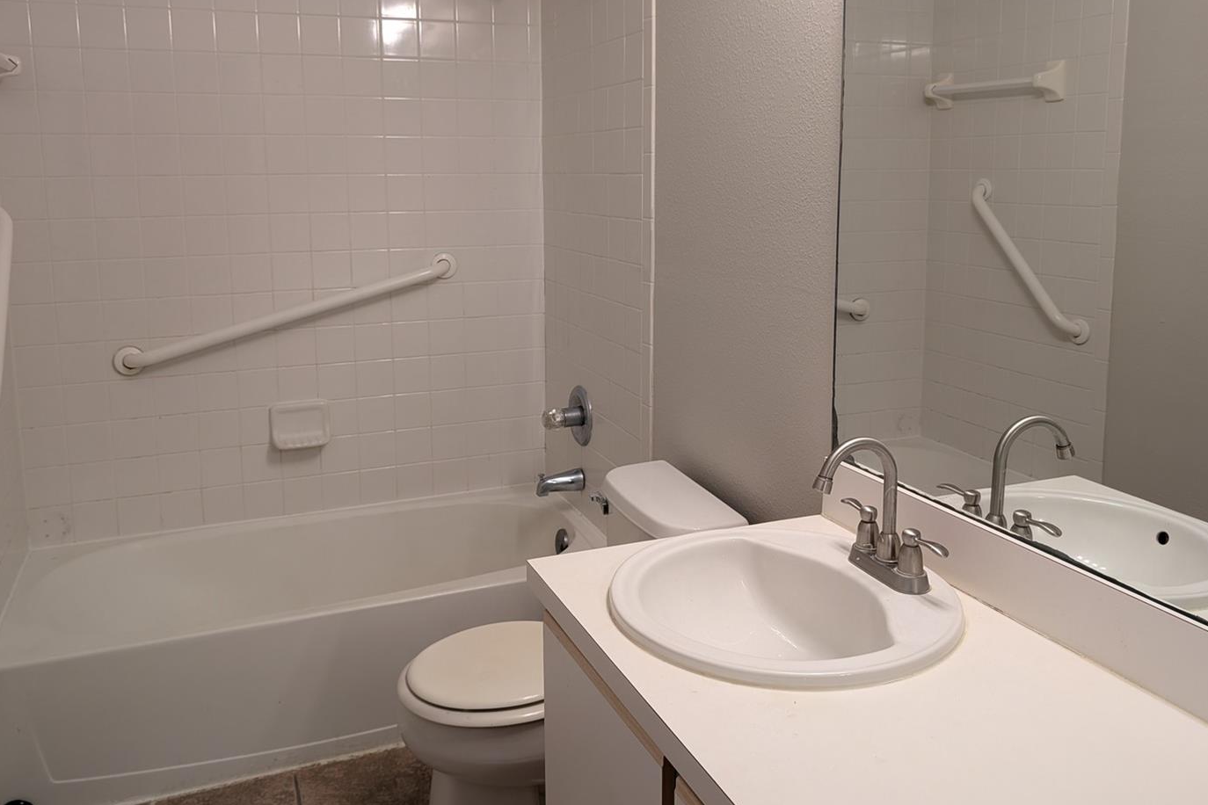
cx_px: 600
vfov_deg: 44.7
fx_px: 973
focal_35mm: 29
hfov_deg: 63.7
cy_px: 322
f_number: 1.68
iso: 54
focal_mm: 6.9
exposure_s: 1/23.8
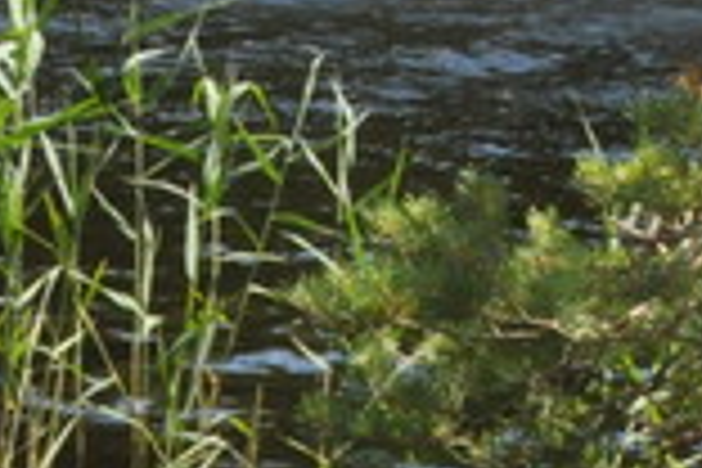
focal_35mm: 166
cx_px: 1552
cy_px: -324
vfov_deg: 8.0
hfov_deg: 10.9
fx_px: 3237
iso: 1000
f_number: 22
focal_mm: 18
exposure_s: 1/200
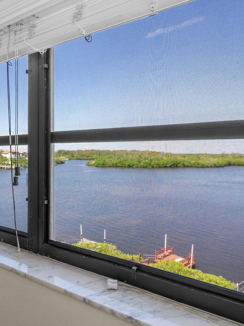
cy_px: 161
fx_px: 235
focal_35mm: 25
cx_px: 128
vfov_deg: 69.4
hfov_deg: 54.8
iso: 320
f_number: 8
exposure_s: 1/80
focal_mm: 17
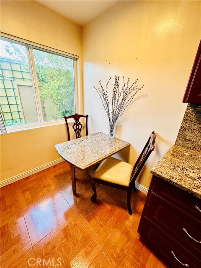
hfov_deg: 85.7
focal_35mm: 14
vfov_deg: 102.1
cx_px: 100
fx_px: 108
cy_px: 134
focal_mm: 2.22
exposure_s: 1/120
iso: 200
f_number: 2.2
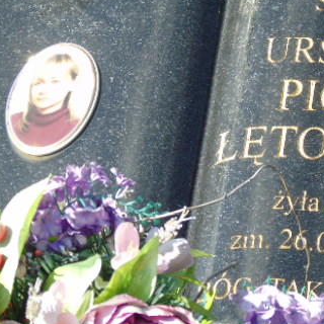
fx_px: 3484
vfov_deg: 5.3
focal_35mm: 329
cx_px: 223
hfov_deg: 5.3
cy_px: 108
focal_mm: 33
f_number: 5
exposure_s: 1/200
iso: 80
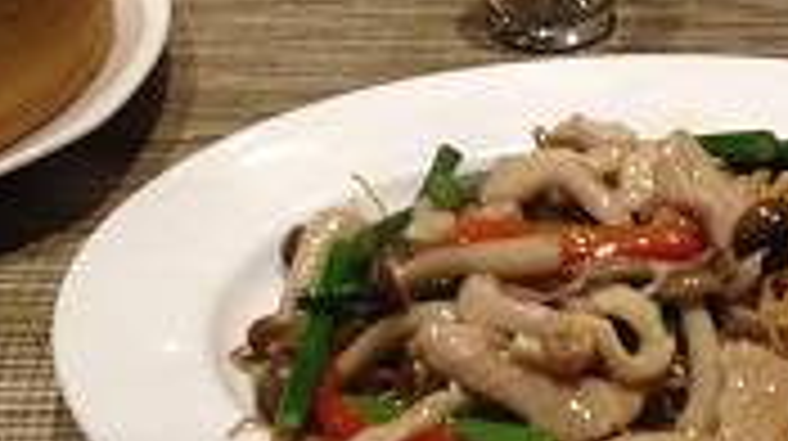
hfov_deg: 23.5
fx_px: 1858
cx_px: 671
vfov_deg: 13.5
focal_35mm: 89
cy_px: 261
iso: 64
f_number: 2.4
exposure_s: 1/20
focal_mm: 4.28
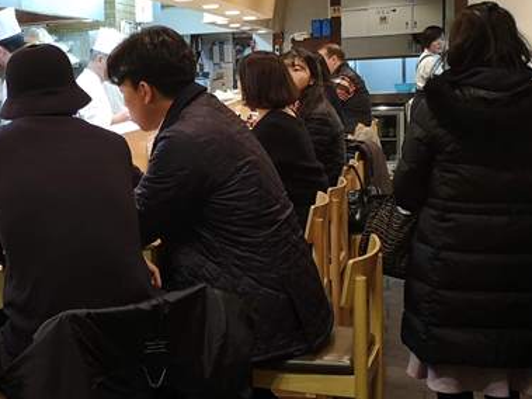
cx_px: 35
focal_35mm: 57
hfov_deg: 31.9
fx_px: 876
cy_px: 170
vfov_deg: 25.6
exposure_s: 1/50
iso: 400
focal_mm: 3.95
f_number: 1.8
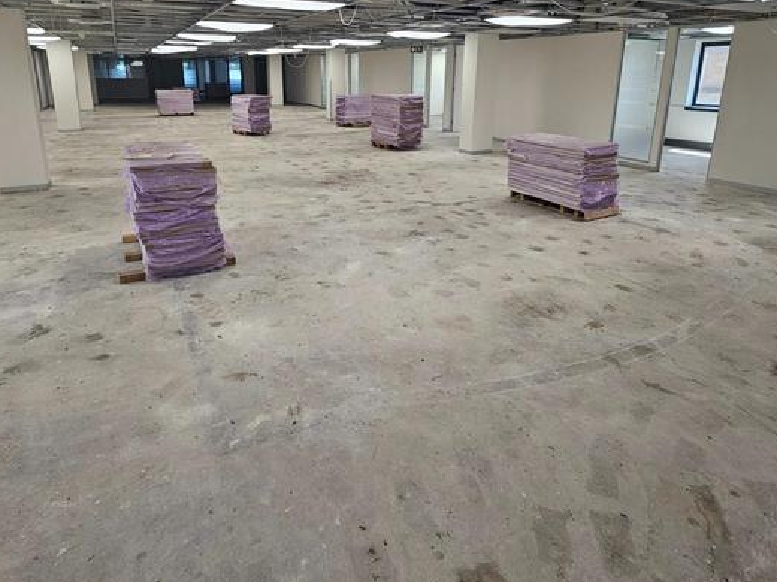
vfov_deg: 64.1
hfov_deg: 81.7
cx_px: 369
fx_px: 449
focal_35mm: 20
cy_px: 190
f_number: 2.2
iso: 64
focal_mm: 2.2
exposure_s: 1/50
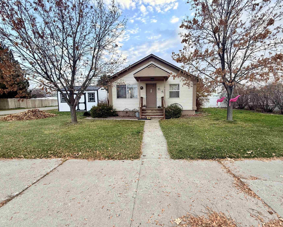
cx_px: 151
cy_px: 112
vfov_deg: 84.0
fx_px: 126
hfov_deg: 96.6
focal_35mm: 15
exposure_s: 1/100
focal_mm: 2.22
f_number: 2.2
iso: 64
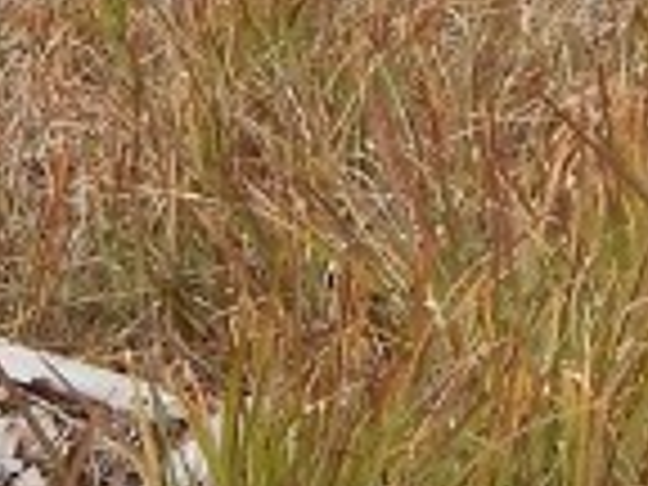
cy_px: -724
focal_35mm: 199
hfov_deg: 9.9
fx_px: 3725
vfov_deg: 7.0
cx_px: 99
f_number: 3.2
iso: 125
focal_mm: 5.1
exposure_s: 1/200
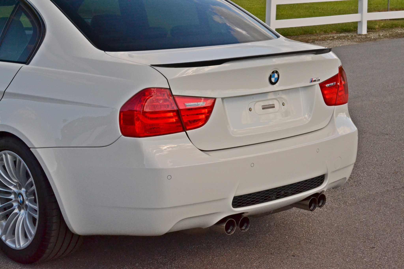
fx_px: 842
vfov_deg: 18.2
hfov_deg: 27.0
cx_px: 202
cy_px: 134
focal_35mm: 75
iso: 1600
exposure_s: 1/800
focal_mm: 50
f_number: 14
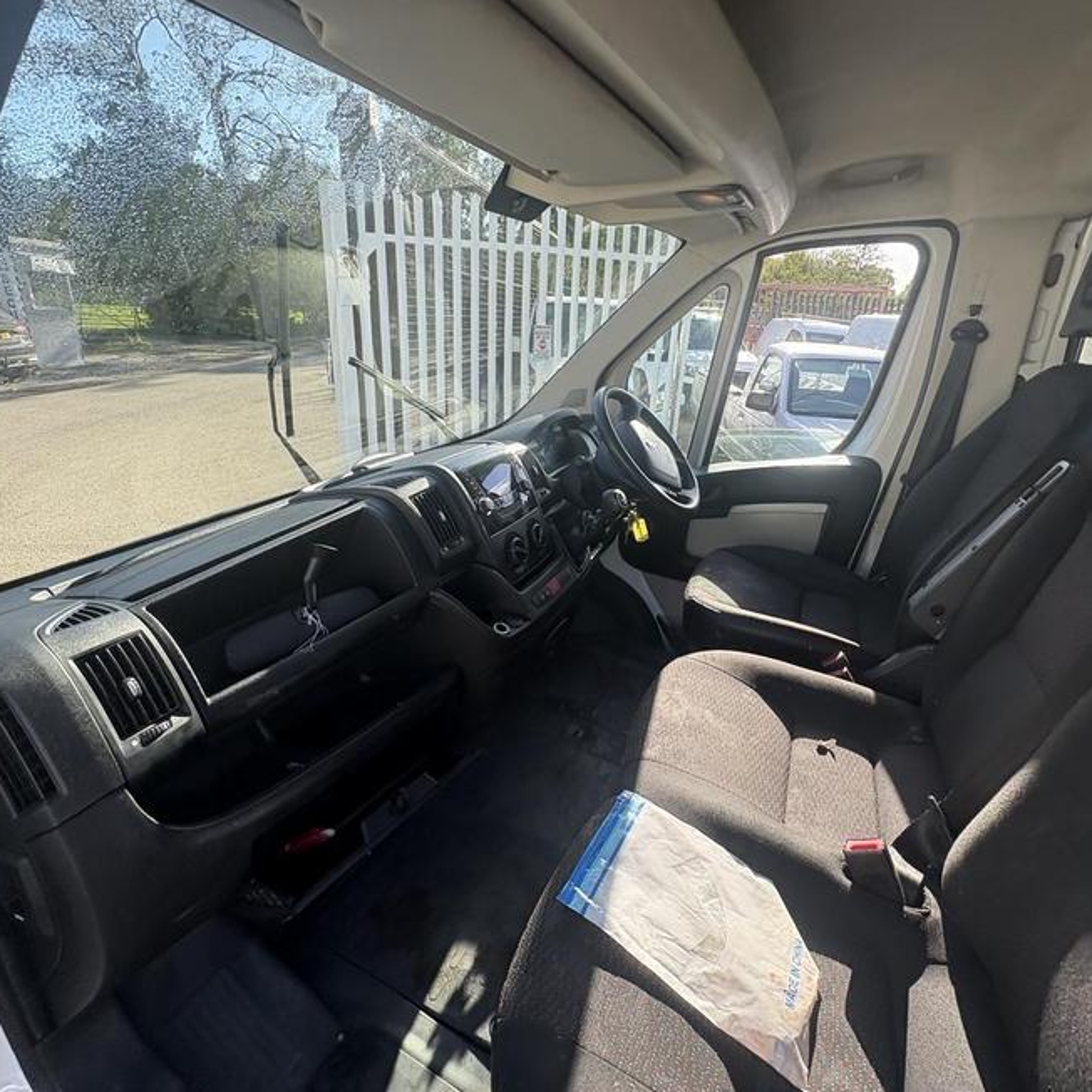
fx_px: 607
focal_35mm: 17
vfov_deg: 84.0
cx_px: 544
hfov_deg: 84.0
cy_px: 533
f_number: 2.2
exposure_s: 1/373
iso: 50
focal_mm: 2.22
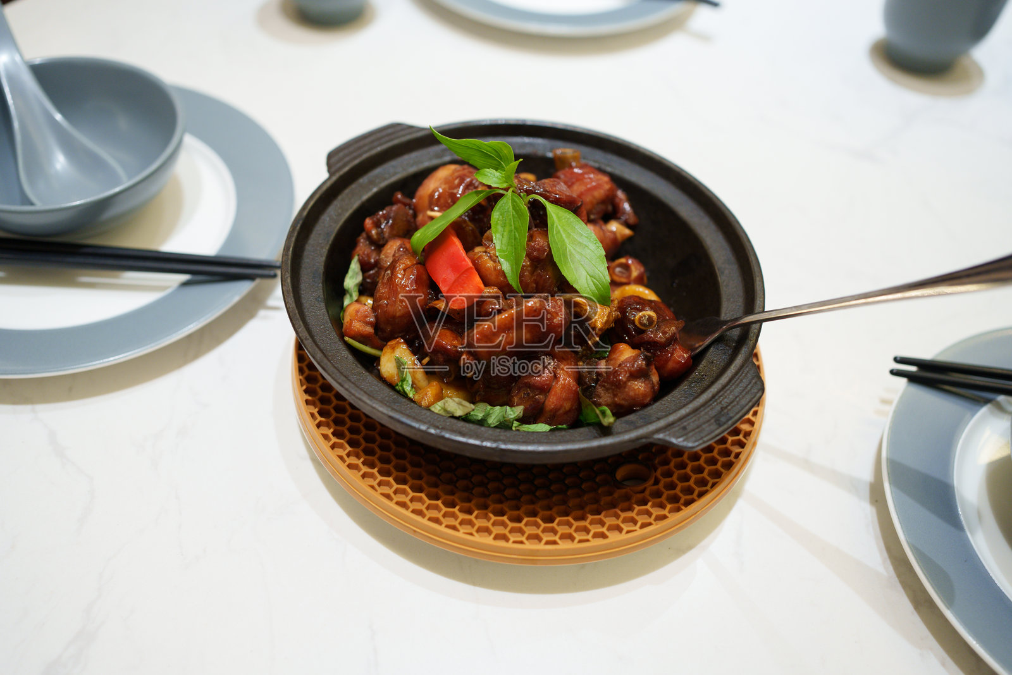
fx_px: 984
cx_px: 506
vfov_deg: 37.9
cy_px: 338
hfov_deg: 54.4
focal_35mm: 35
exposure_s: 1/40
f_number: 3.2
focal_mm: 35
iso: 800
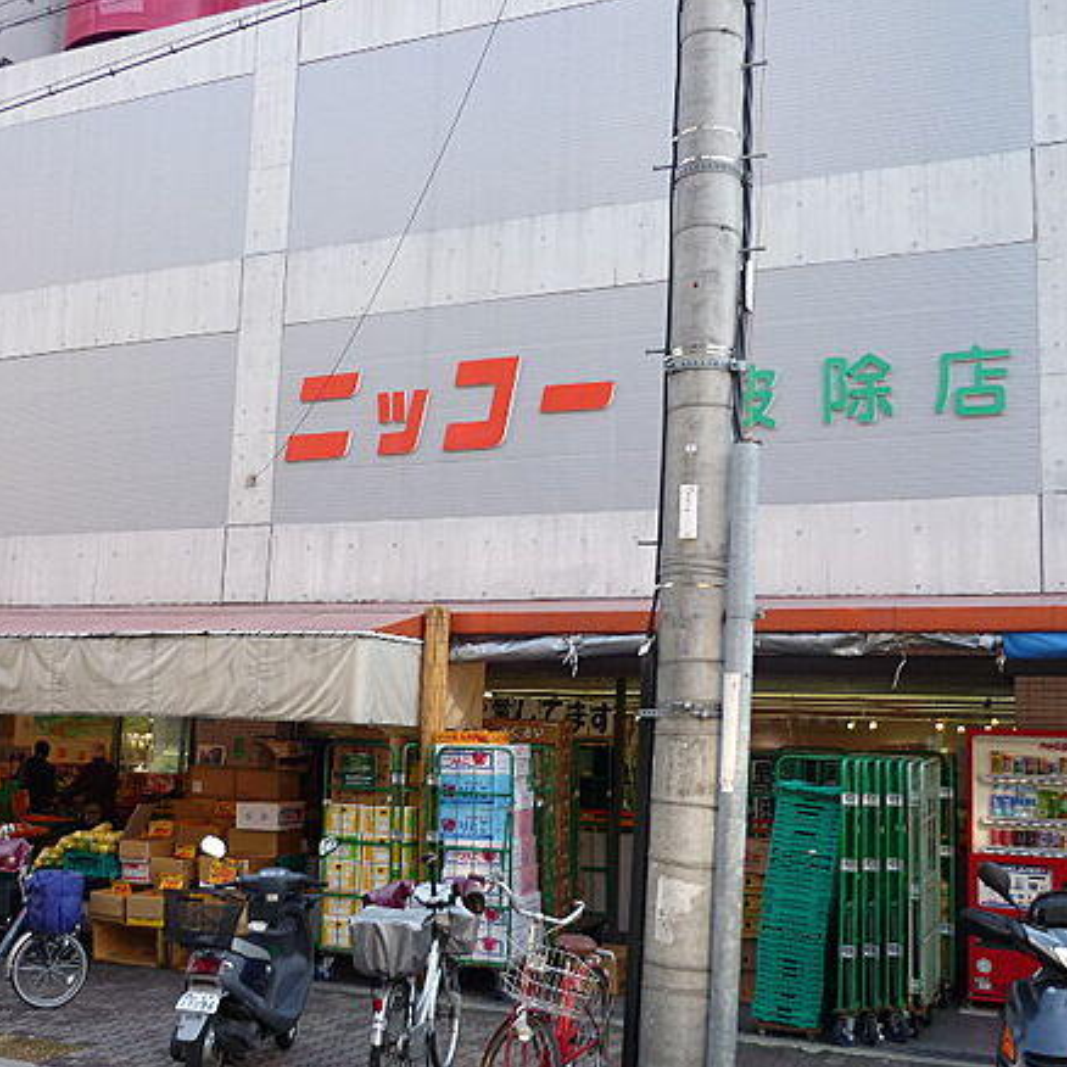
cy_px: 543
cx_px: 375
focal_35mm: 40
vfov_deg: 41.9
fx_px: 1395
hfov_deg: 41.4
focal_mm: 5.5
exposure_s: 1/125
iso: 80
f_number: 2.8
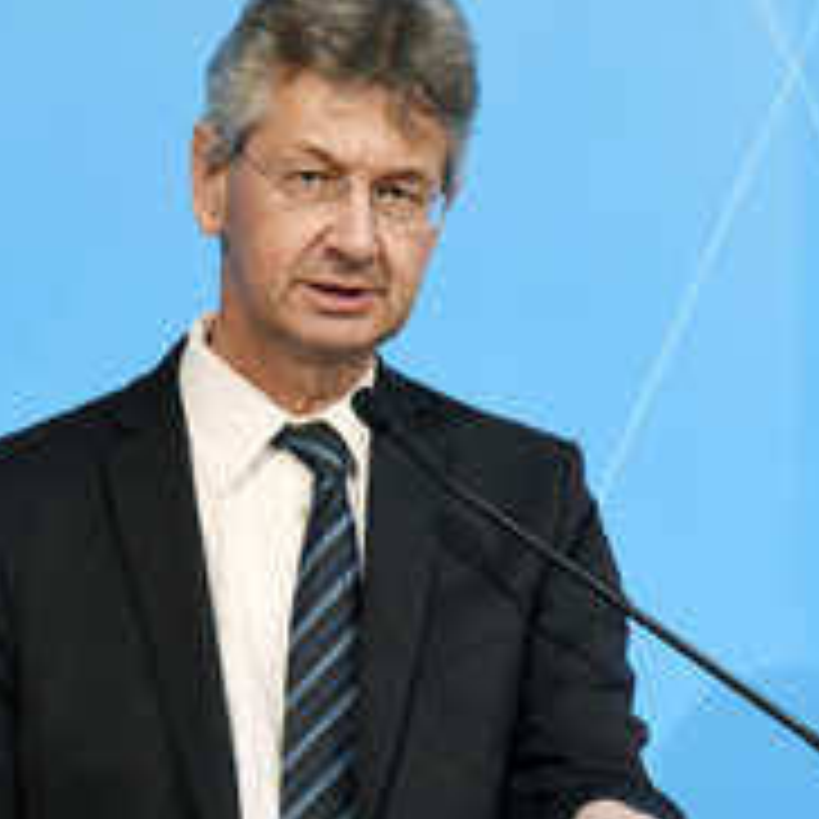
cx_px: 308
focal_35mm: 206
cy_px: 526
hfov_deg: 8.5
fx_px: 5514
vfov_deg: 8.5
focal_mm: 98
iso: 1600
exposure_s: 1/60
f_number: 6.3
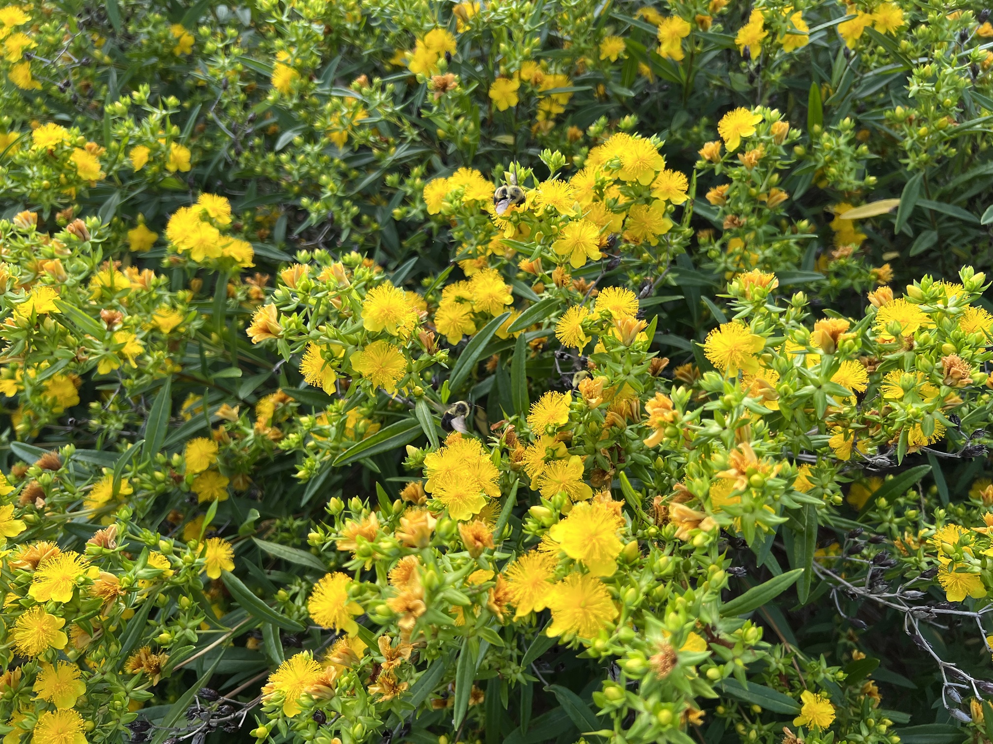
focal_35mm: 26
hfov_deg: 67.3
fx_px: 746
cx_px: 496
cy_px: 372
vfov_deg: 53.1
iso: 50
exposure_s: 1/853
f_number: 1.5
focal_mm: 5.7
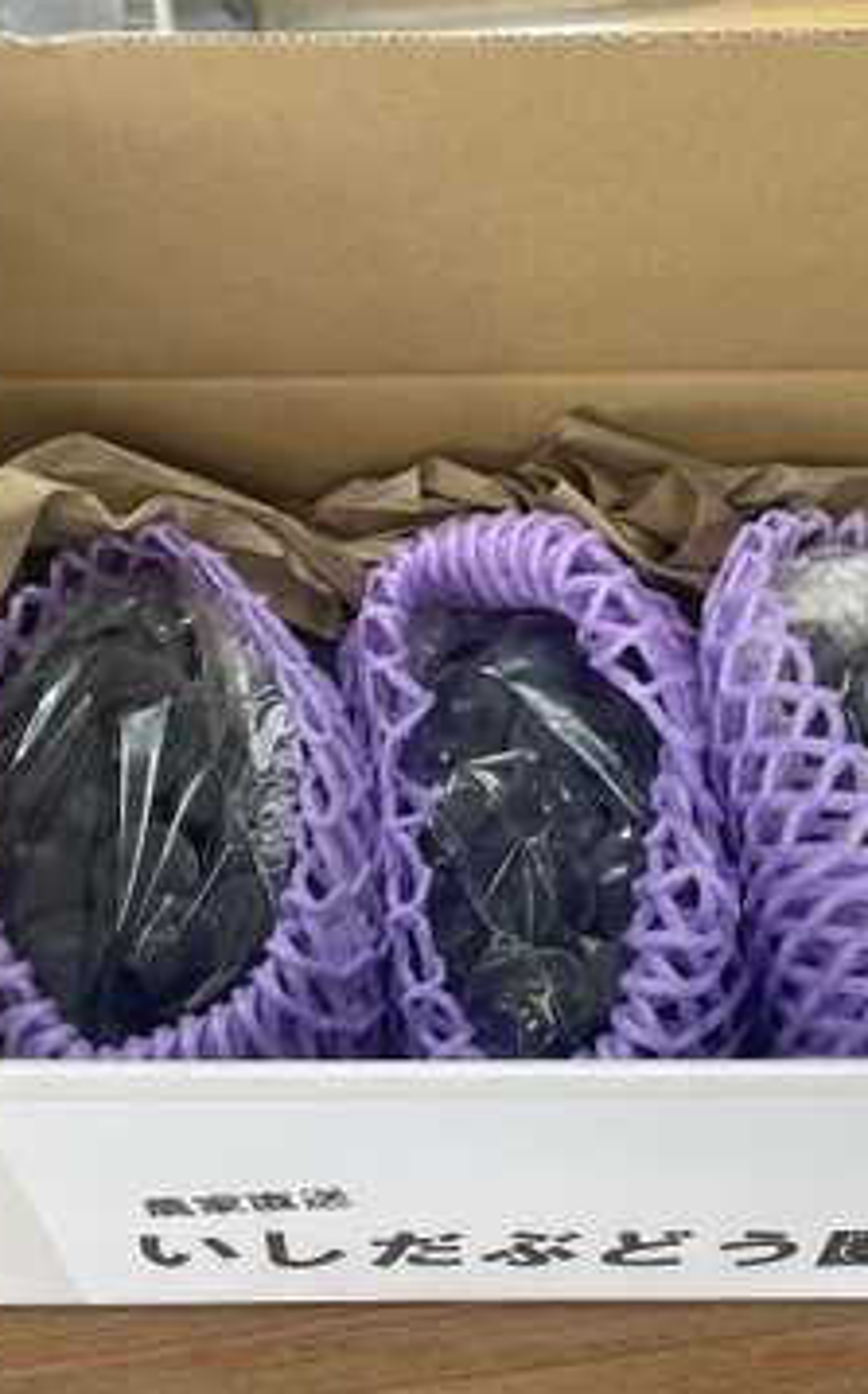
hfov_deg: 34.4
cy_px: 697
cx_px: 440
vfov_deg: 52.8
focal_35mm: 37
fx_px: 1404
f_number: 1.6
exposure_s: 1/120
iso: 100
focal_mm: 4.2
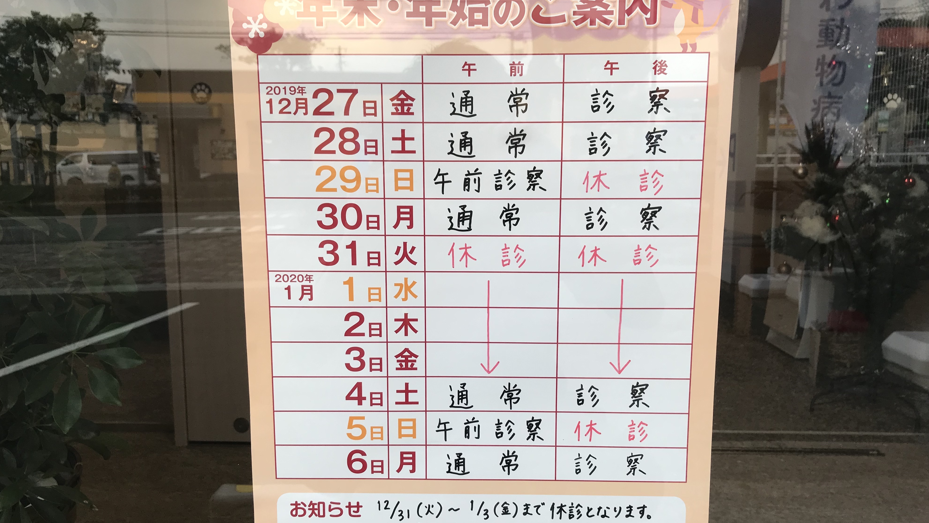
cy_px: 297
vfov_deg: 37.7
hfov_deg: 62.6
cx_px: 468
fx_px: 764
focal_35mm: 31
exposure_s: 1/185
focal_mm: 3.99
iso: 20
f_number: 1.8
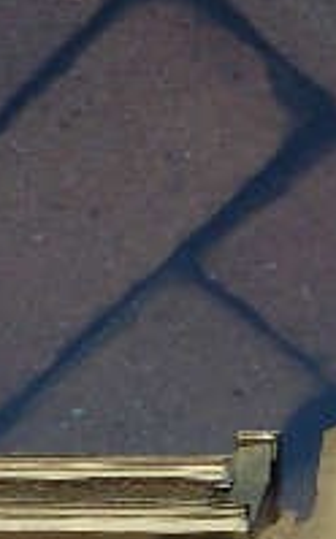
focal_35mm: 173
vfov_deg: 12.0
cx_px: 585
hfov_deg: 7.4
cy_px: 500
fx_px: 2540
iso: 100
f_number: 2.8
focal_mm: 6
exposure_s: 1/100
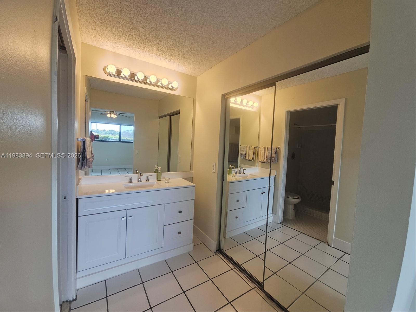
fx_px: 156
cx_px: 208
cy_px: 156
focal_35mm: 13
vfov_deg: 89.9
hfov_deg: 106.2
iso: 80
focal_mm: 2.2
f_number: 2.2
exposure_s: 1/120
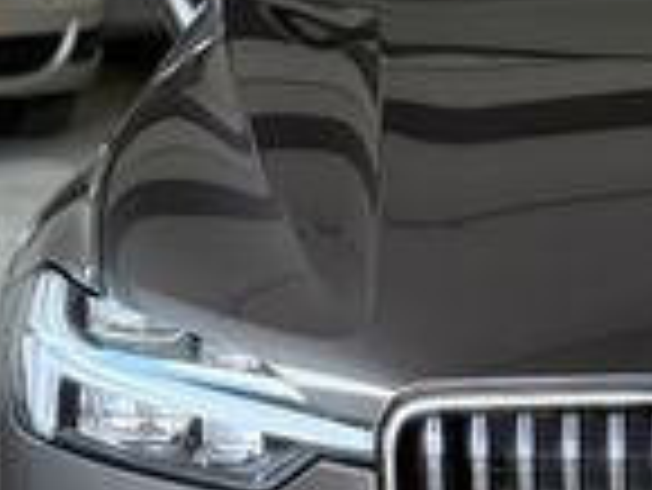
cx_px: 872
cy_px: 220
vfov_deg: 9.5
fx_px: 2941
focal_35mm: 156
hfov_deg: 12.2
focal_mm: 6.76
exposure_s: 1/110
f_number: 1.78
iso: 200
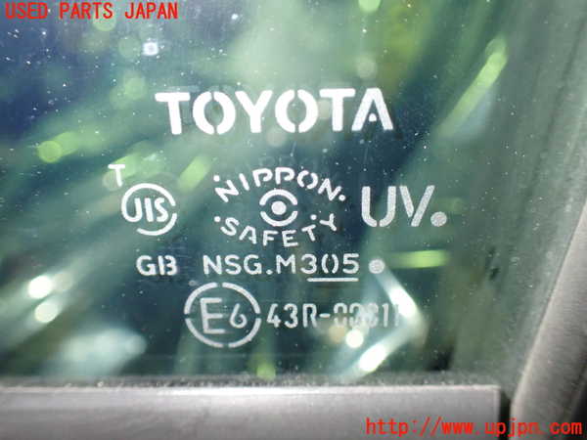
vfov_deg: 46.8
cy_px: 220
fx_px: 509
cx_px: 294
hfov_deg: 60.0
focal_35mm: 30
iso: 800
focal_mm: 5.4
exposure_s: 1/30
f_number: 2.3
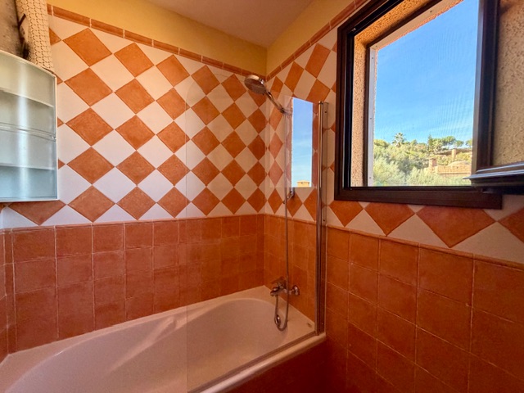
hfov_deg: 102.1
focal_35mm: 14
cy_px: 196
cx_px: 262
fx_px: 212
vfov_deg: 85.7
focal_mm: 2.22
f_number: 2.2
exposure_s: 1/117
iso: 320
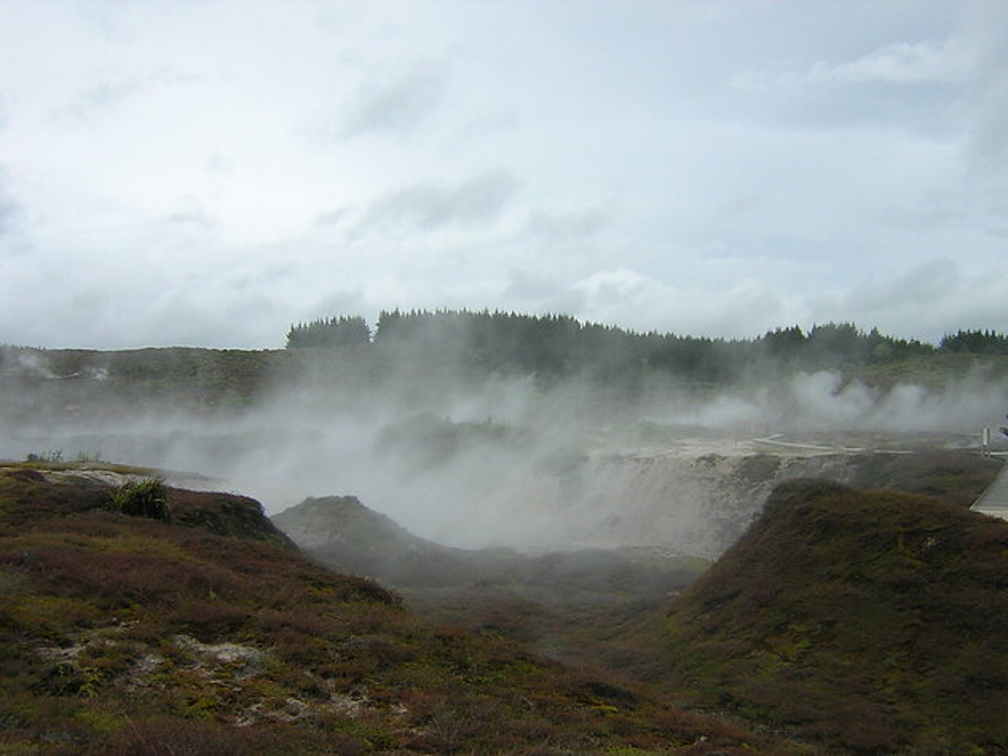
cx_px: 504
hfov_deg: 51.4
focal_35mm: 36
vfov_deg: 39.7
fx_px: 1048
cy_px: 378
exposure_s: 1/460
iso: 100
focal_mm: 4.7
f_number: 5.2
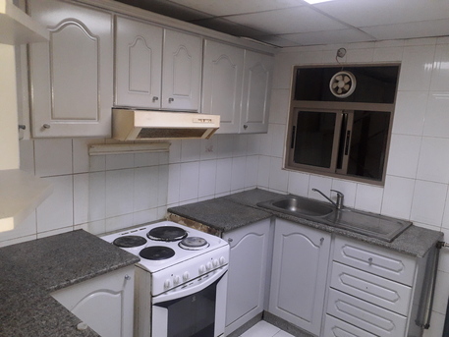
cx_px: 224
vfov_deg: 51.4
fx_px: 350
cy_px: 168
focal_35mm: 27
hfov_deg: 65.3
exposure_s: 1/50
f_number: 1.9
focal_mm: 3.6
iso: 200
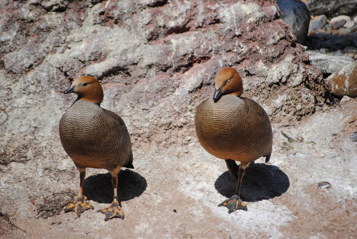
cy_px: 120
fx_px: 2978
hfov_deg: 6.9
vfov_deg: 4.6
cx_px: 178
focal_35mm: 300
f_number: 5.6
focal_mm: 200
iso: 200
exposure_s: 1/1250
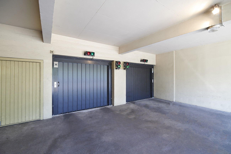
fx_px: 96
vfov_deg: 77.3
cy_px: 77
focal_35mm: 15
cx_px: 116
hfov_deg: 100.4
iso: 400
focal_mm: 15
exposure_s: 1/5
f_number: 11
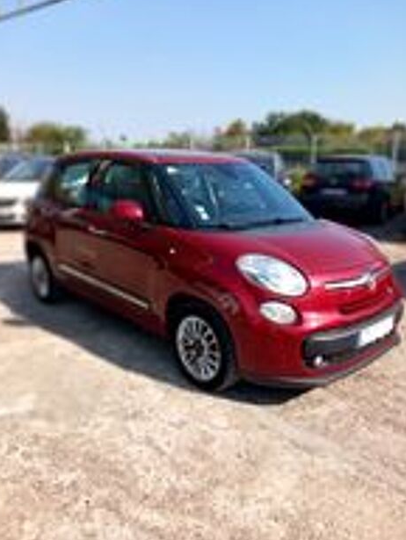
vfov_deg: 67.3
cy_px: 264
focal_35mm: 26
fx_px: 406
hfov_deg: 53.1
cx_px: 199
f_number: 2
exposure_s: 1/356
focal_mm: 4
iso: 20
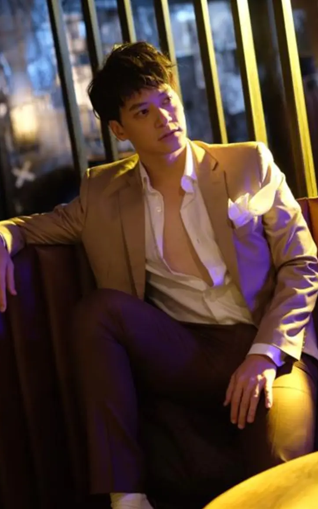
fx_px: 1193
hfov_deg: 15.2
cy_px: 255
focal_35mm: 86
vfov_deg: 24.1
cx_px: 151
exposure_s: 1/30
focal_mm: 56
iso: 640
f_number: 2.2
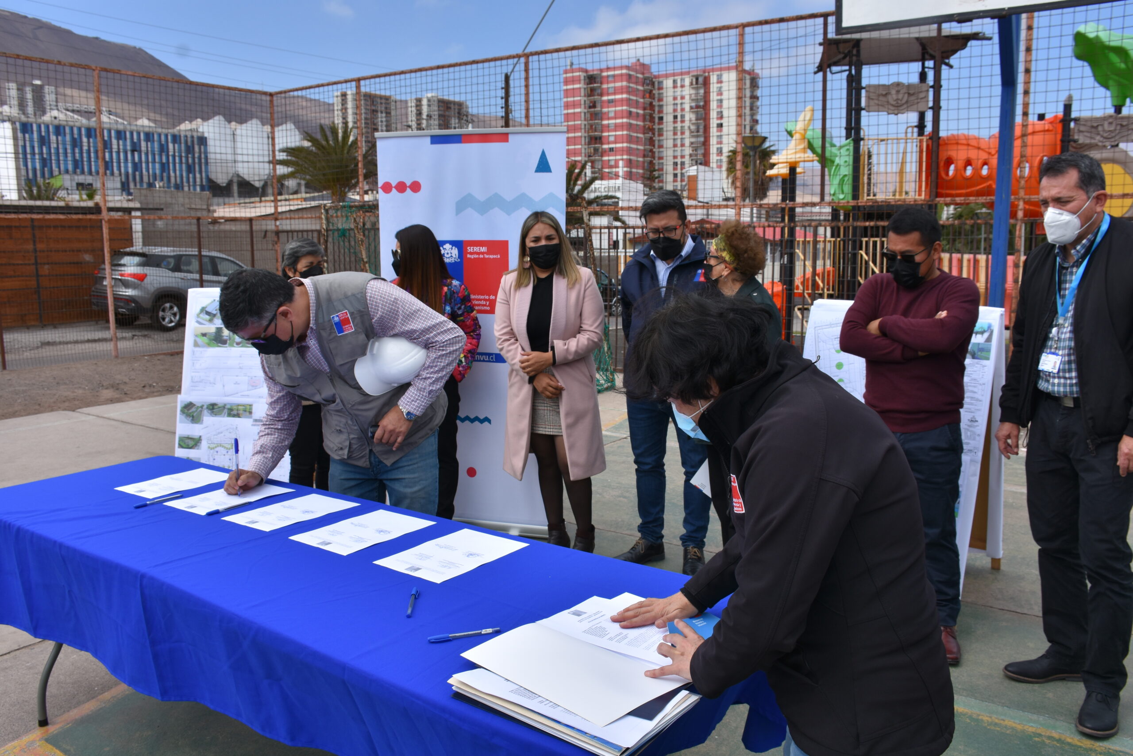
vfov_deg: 47.9
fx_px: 850
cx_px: 566
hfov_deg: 67.4
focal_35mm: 27
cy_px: 378
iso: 160
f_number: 8
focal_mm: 18
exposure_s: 1/500
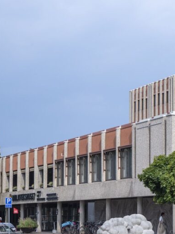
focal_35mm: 115
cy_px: 148
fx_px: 776
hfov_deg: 12.5
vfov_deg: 17.1
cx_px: 230
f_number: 10
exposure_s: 1/250
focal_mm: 60
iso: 200
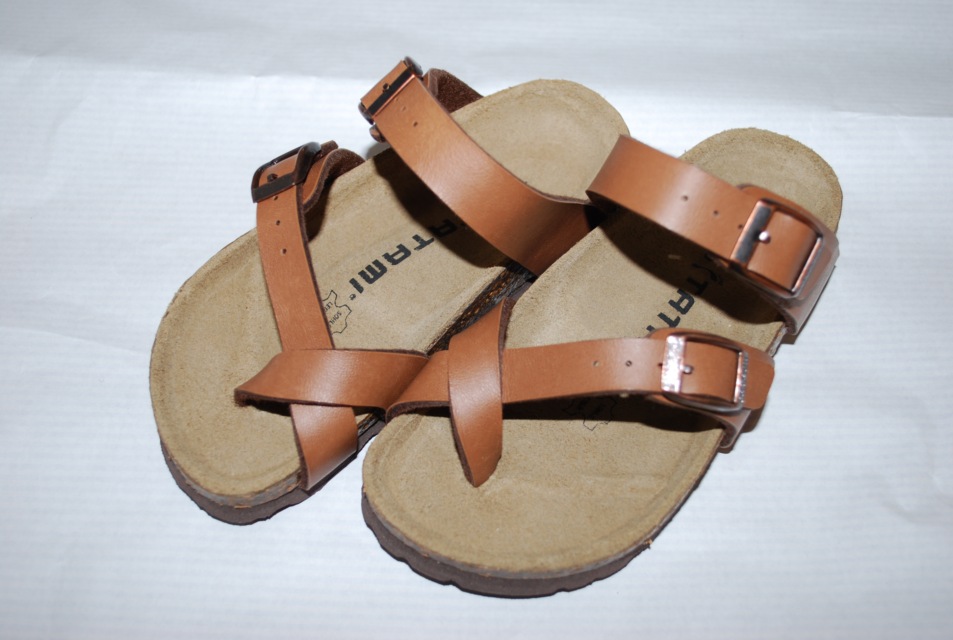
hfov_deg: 46.3
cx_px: 476
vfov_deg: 32.0
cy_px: 320
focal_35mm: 42
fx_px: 1114
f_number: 4.5
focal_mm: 28
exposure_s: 1/60
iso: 200
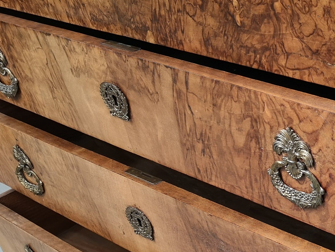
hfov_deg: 28.3
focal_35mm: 63
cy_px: 209
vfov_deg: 22.9
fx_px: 610
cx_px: 355
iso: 64
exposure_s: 1/50
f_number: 1.8
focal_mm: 5.58
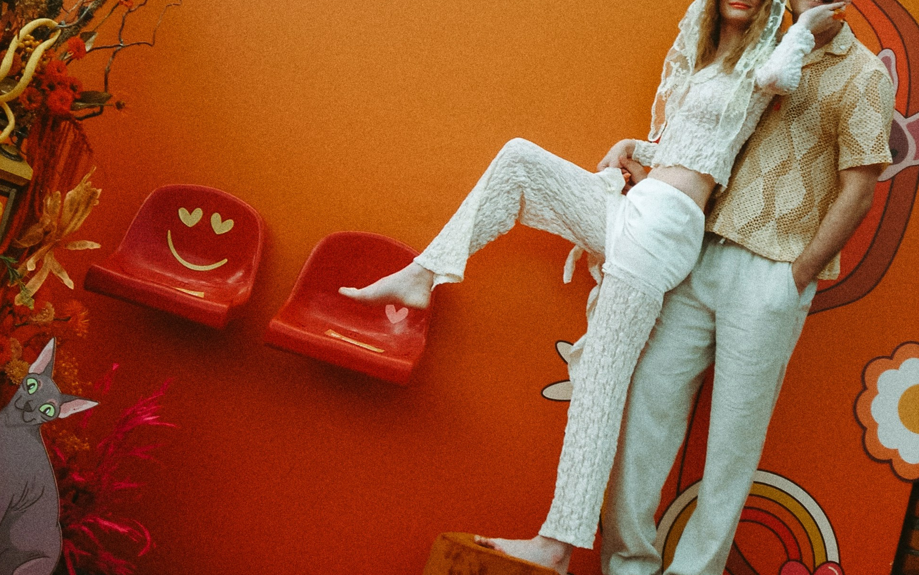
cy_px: 198
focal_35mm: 54
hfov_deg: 37.5
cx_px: 460
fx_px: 1352
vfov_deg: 23.9
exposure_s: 1/250
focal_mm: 6.3
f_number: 3.2
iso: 50
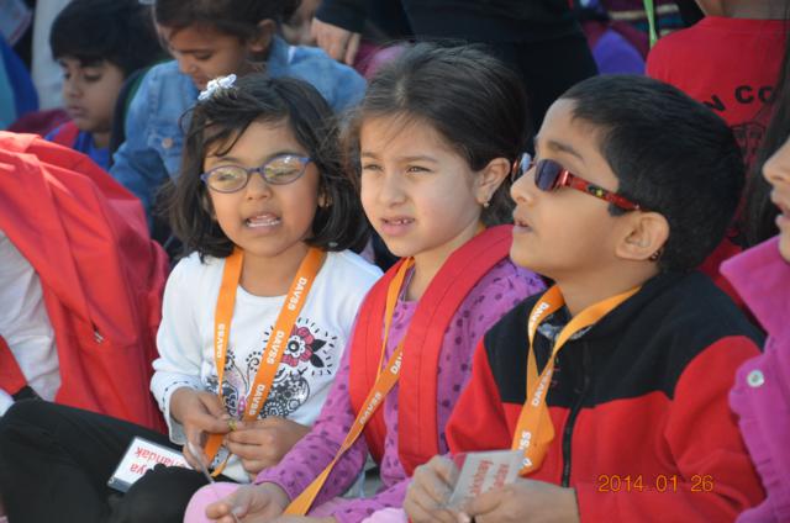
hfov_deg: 13.1
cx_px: 395
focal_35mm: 158
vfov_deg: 8.7
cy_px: 262
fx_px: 3449
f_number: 5.6
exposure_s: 1/125
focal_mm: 105
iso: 160
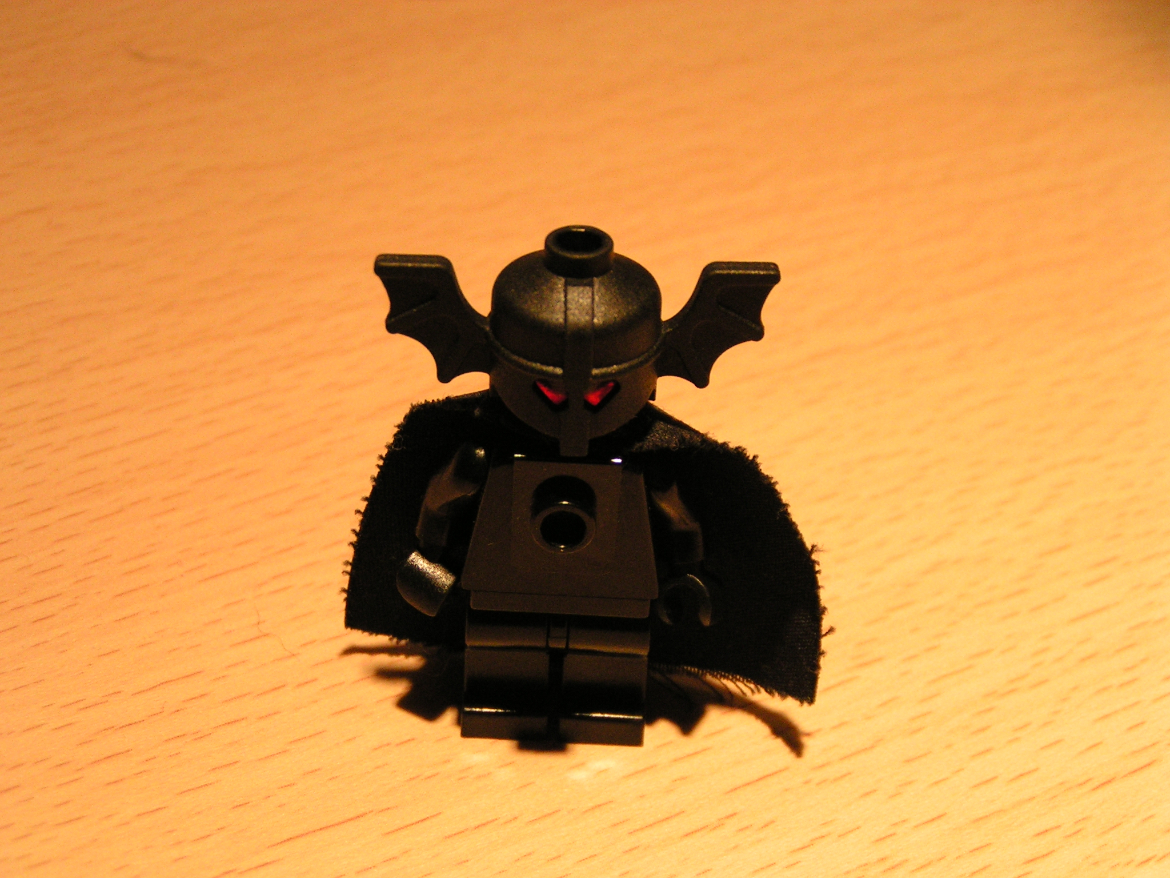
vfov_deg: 25.7
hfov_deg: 33.8
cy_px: 439
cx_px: 585
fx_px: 1927
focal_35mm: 57
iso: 200
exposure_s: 1/60
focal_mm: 8.7
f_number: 3.2
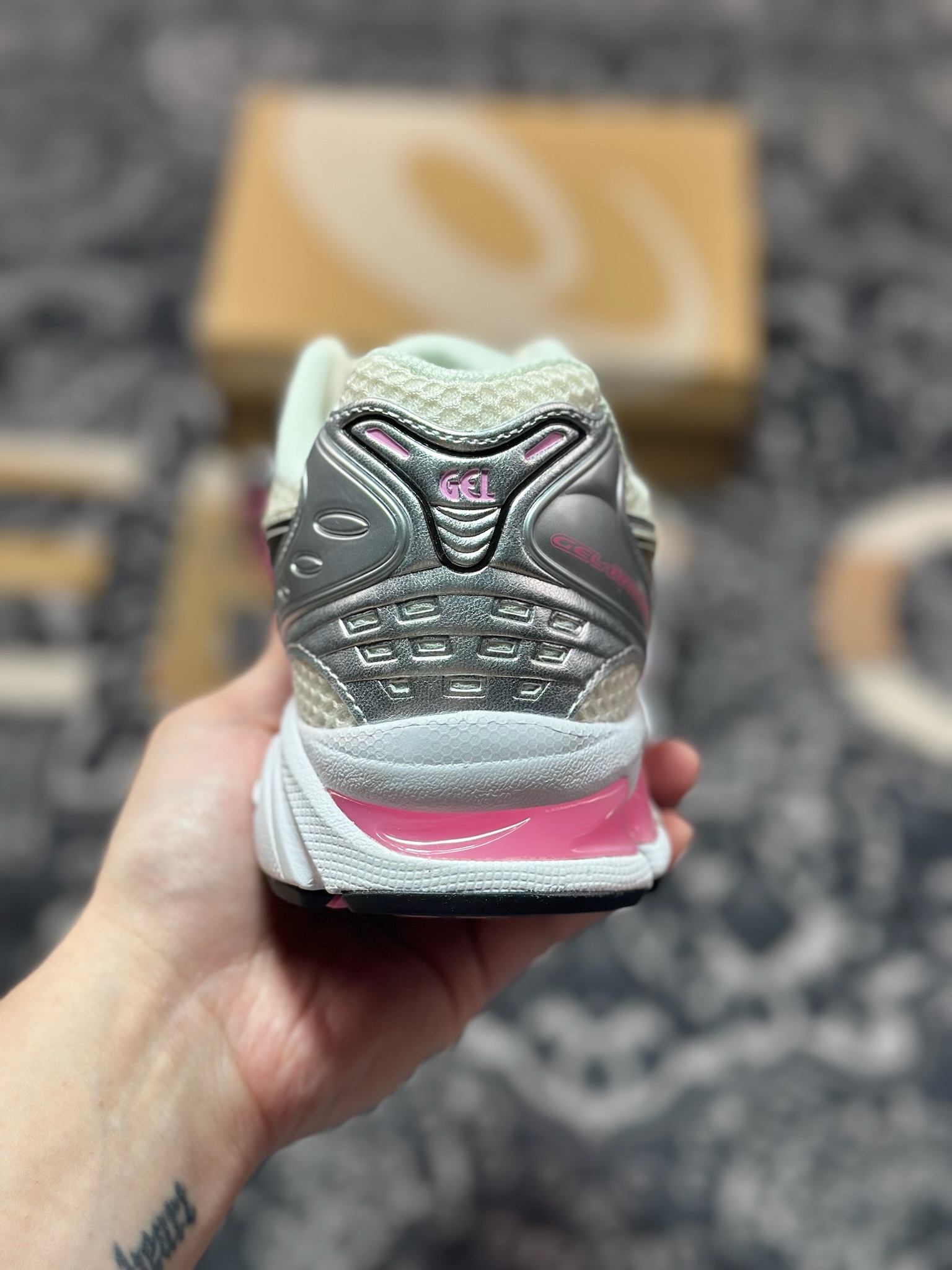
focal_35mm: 48
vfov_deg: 39.7
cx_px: 476
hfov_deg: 30.3
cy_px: 635
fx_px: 1760
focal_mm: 6.86
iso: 80
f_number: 1.78
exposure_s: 1/431
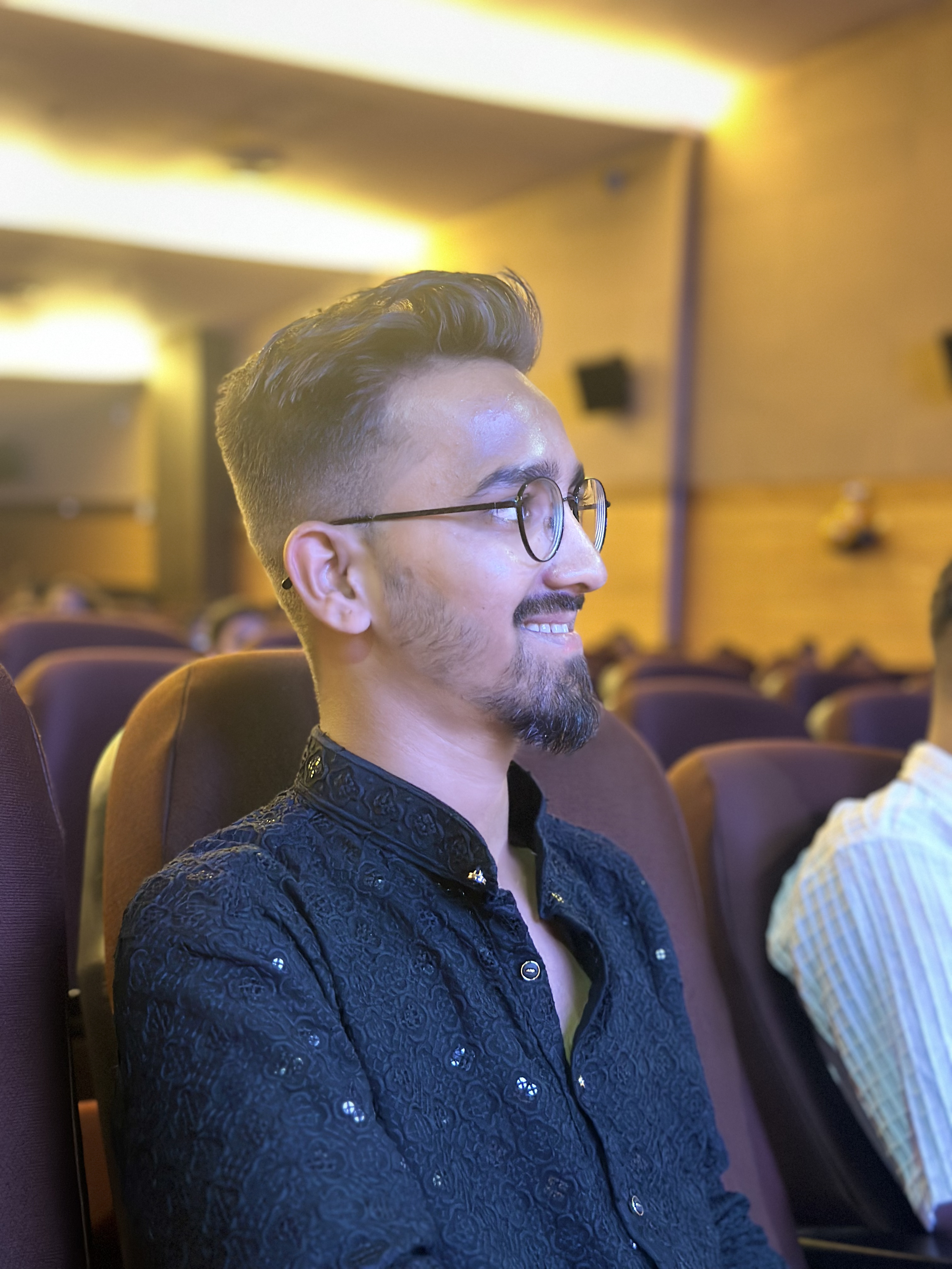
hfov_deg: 30.3
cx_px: 476
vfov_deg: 39.7
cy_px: 634
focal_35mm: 48
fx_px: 1760
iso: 640
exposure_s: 1/33
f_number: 1.78
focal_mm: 6.86
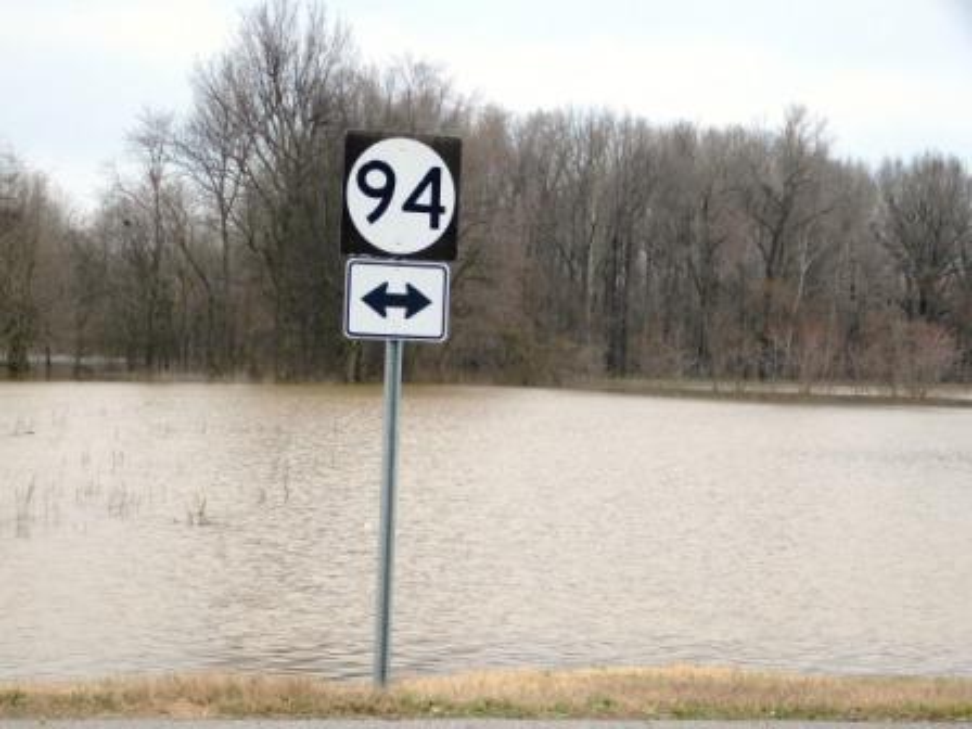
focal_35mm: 99
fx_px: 2780
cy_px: 364
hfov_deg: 19.8
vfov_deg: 14.9
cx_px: 486
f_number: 4.6
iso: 125
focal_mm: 17.6
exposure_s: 1/200
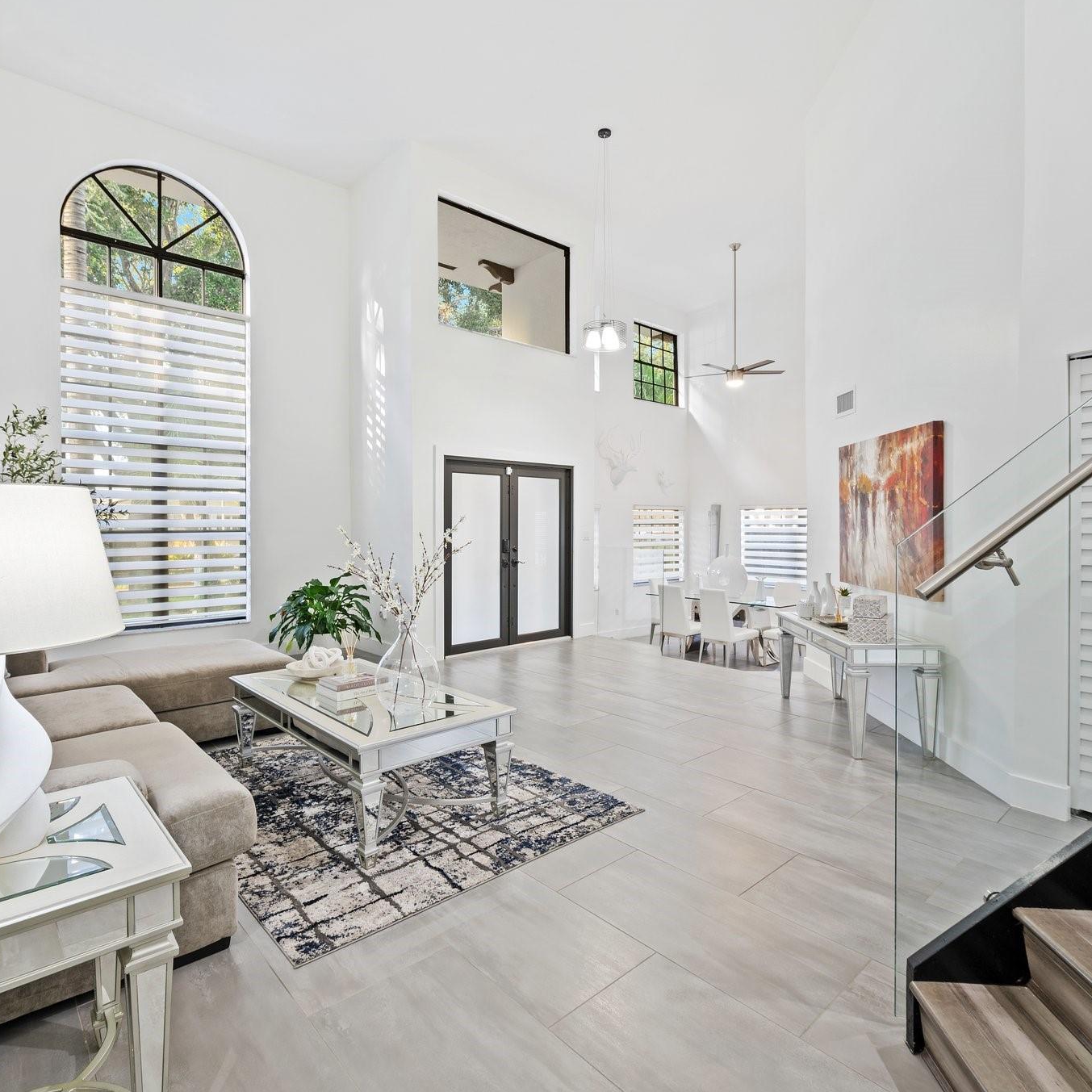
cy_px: 545
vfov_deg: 80.7
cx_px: 535
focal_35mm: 18
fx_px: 642
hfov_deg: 80.7
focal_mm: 14
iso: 200
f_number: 8
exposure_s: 1
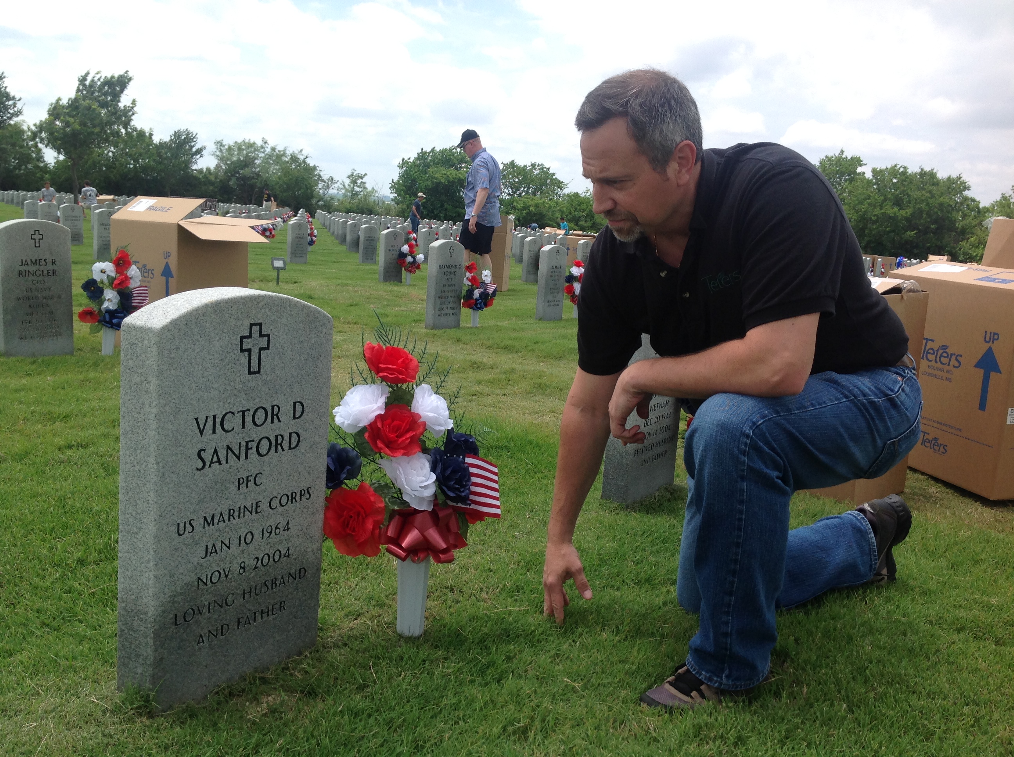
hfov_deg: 52.7
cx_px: 507
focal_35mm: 35
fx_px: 1024
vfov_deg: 40.6
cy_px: 378
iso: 50
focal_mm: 4.28
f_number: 2.4
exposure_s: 1/1374
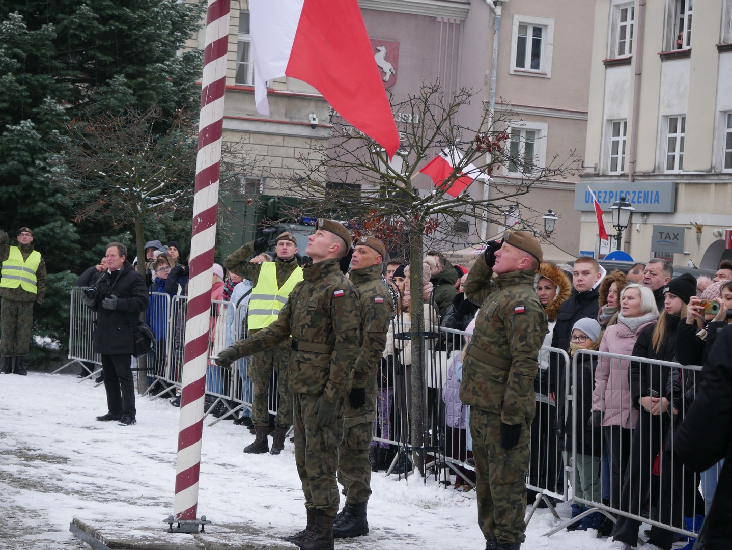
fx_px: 1904
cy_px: 275
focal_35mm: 90
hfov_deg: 21.8
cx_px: 366
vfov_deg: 16.4
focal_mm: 45
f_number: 4
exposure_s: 1/200
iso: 200
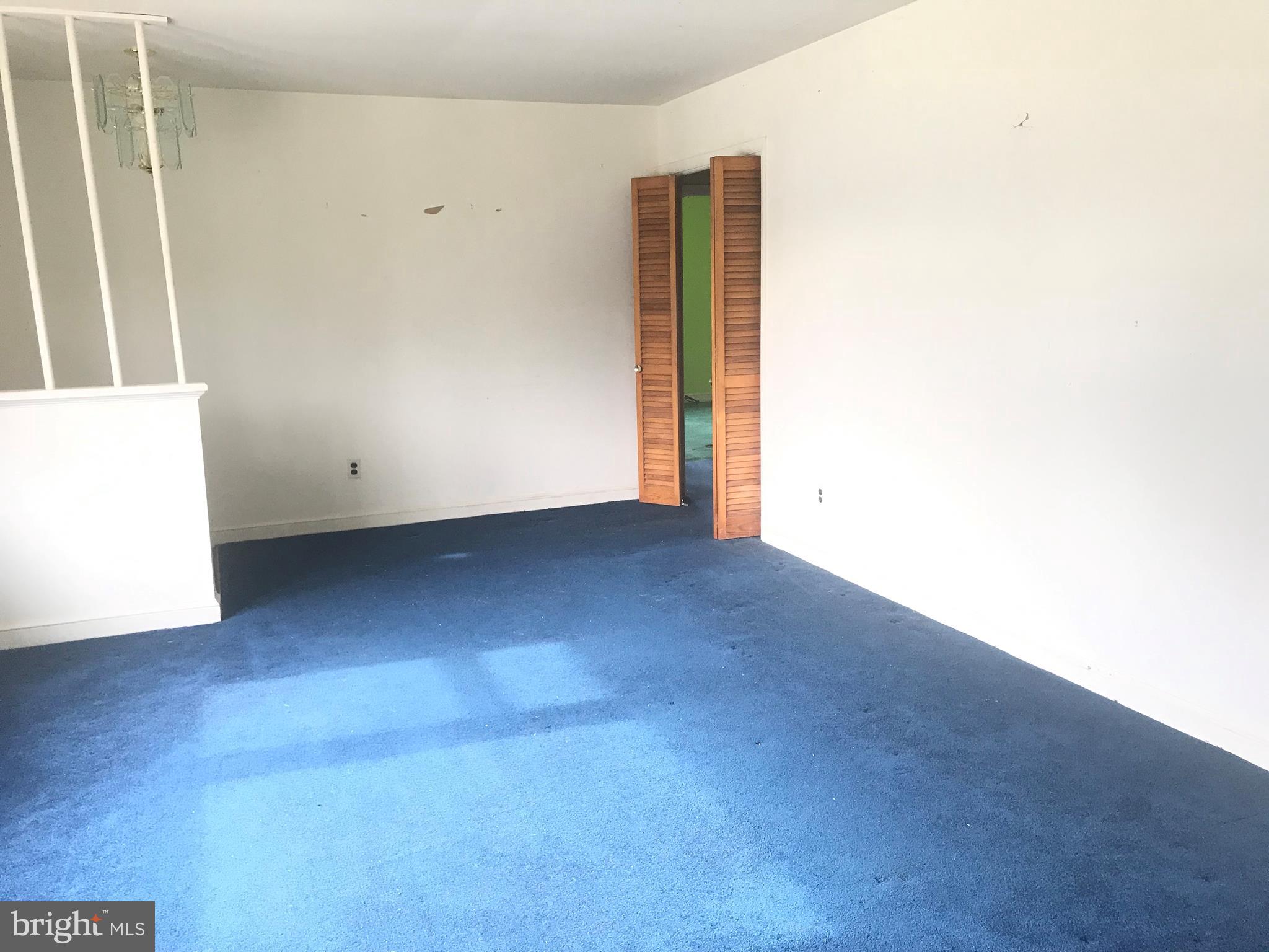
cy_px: 476
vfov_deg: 49.7
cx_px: 634
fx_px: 1026
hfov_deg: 63.4
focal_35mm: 28
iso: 25
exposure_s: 1/30
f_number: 1.8
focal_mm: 3.99
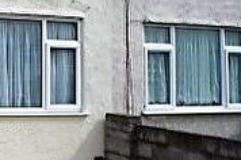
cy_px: 58
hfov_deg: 25.5
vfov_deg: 22.8
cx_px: -120
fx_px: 394
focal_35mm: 59
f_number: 11
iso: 100
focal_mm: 10
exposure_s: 1/200
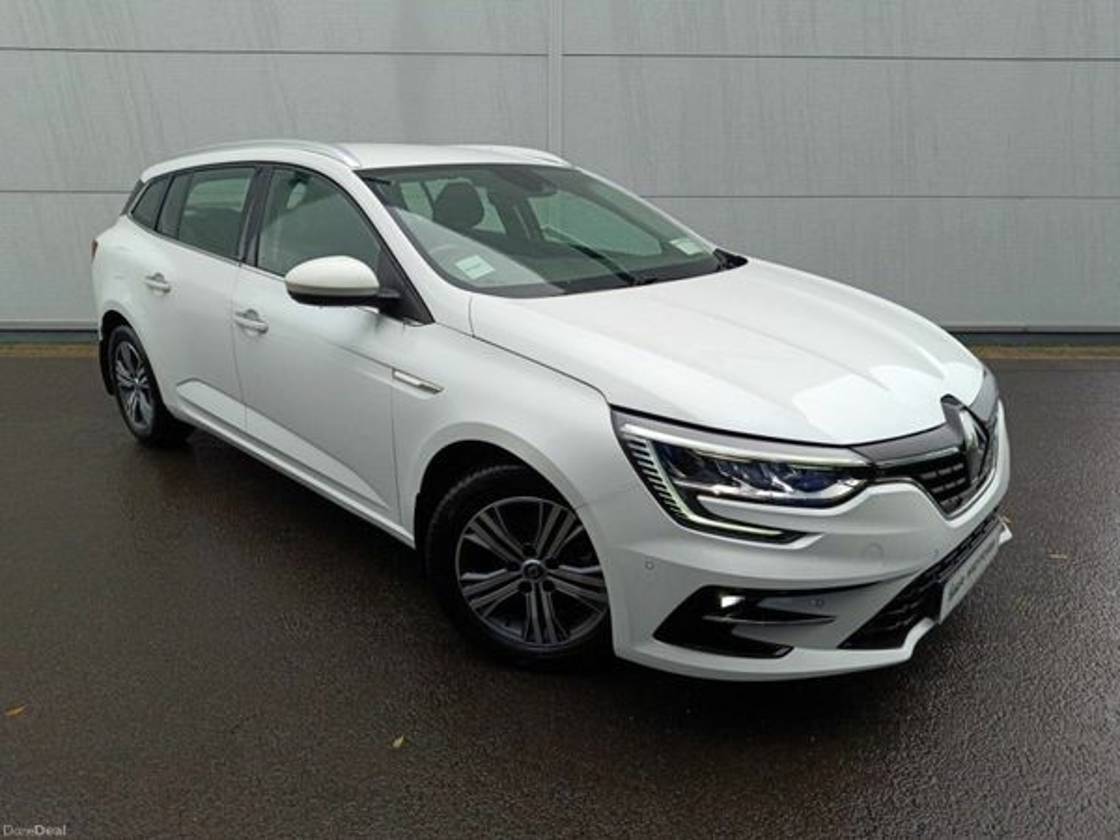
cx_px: 560
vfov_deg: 56.8
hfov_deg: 71.6
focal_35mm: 24
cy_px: 420
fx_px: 777
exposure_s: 1/153
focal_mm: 5.59
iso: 53
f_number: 1.88
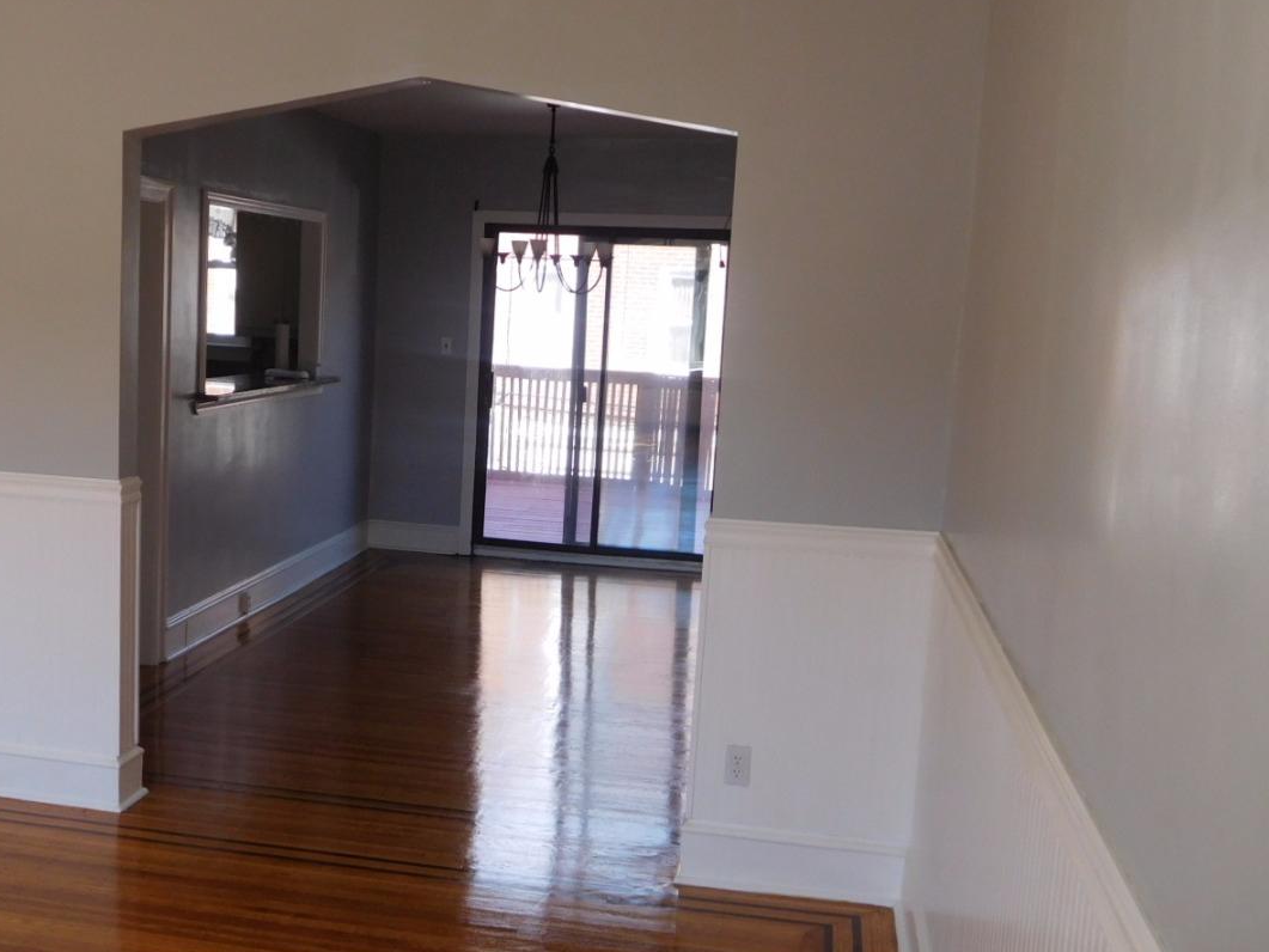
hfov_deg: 48.4
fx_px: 1393
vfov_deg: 37.7
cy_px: 478
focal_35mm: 38
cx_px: 465
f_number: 3.5
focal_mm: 5
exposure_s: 1/100
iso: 125
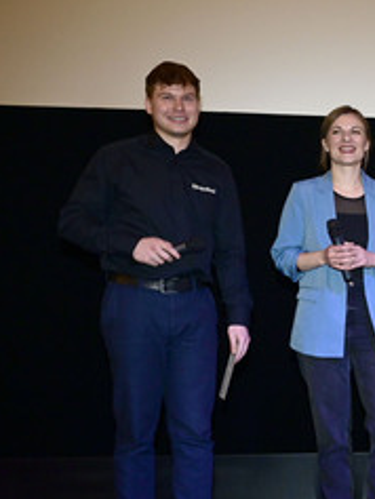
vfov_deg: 35.9
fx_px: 765
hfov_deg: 25.7
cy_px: 314
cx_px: 403
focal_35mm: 53
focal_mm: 29
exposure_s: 1/200
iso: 2000
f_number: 5
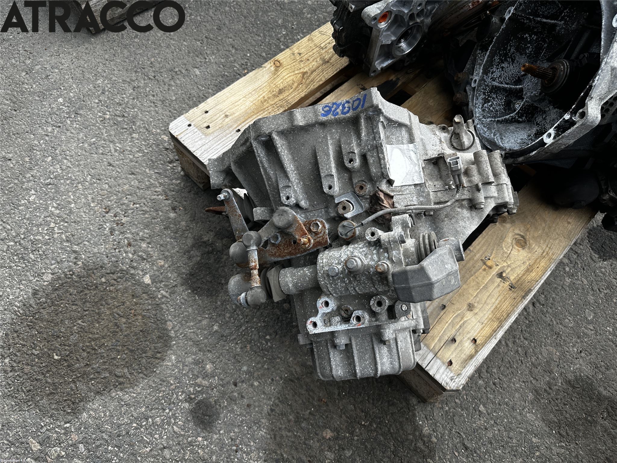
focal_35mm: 24
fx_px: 428
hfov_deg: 71.6
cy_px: 232
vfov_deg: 56.8
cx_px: 308
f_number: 1.78
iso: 80
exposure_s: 1/555
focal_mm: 6.86
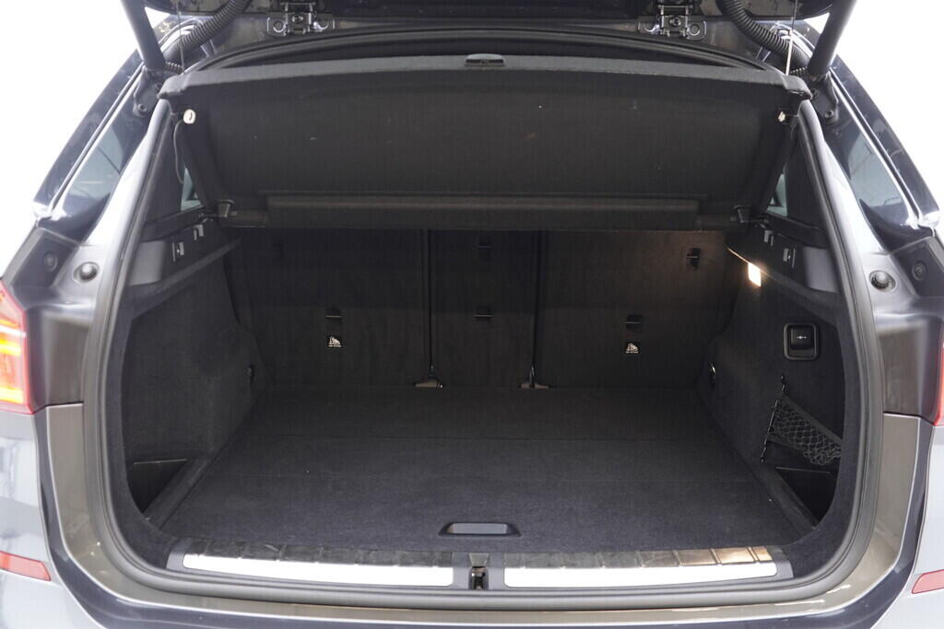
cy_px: 314
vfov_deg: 36.9
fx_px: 944
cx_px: 472
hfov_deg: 53.1
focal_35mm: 36
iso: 500
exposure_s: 1/40
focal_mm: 24
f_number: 2.8
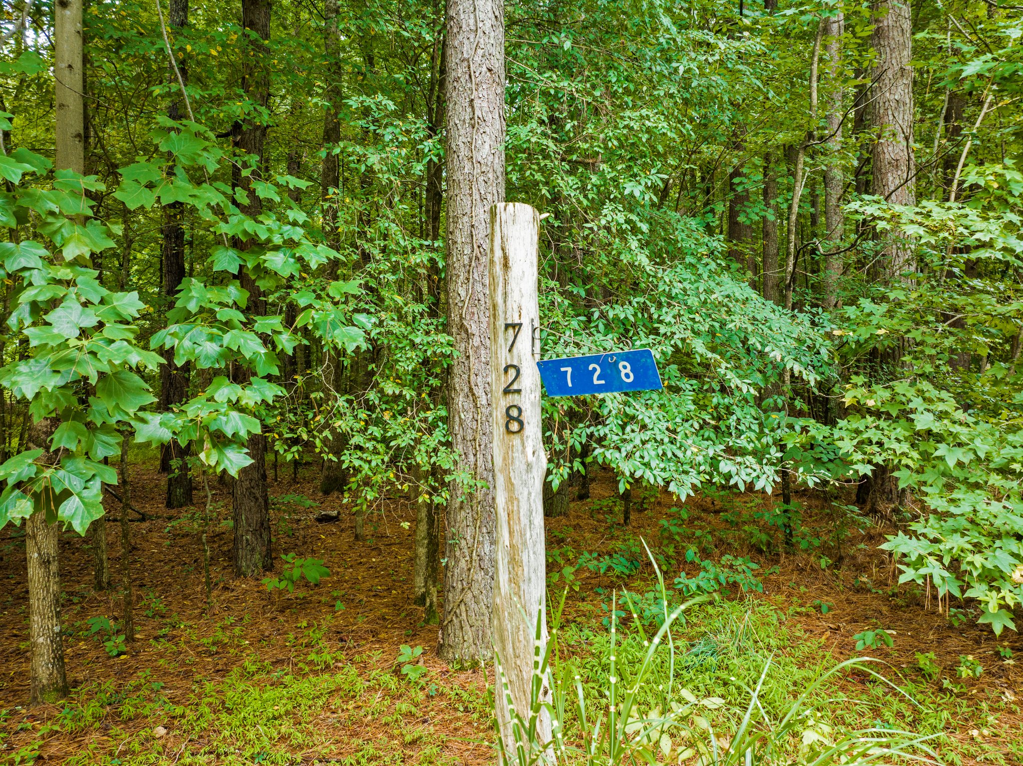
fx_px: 709
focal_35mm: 24
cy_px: 383
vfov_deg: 56.8
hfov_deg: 71.6
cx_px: 512
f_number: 2.8
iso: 100
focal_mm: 12.29
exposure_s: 1/30
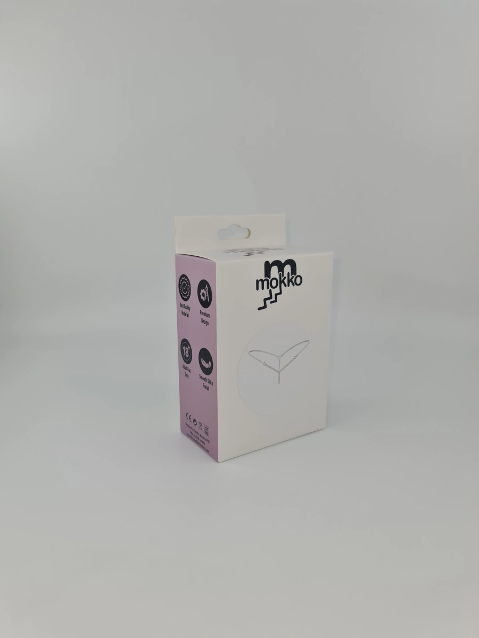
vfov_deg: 69.4
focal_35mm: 25
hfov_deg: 54.9
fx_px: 461
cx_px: 240
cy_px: 319
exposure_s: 1/326
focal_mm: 7
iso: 50
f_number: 1.8
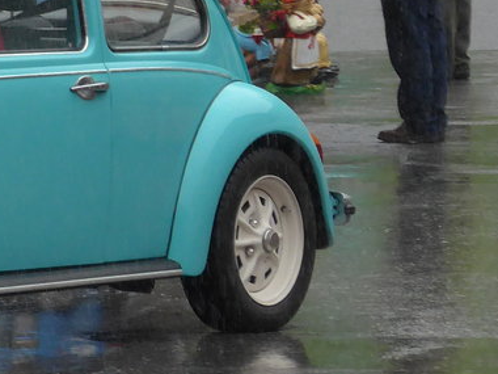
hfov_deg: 4.0
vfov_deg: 3.0
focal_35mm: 496
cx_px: -174
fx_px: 7136
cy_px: 71
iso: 320
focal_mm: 30.5
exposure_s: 1/400
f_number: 5.5
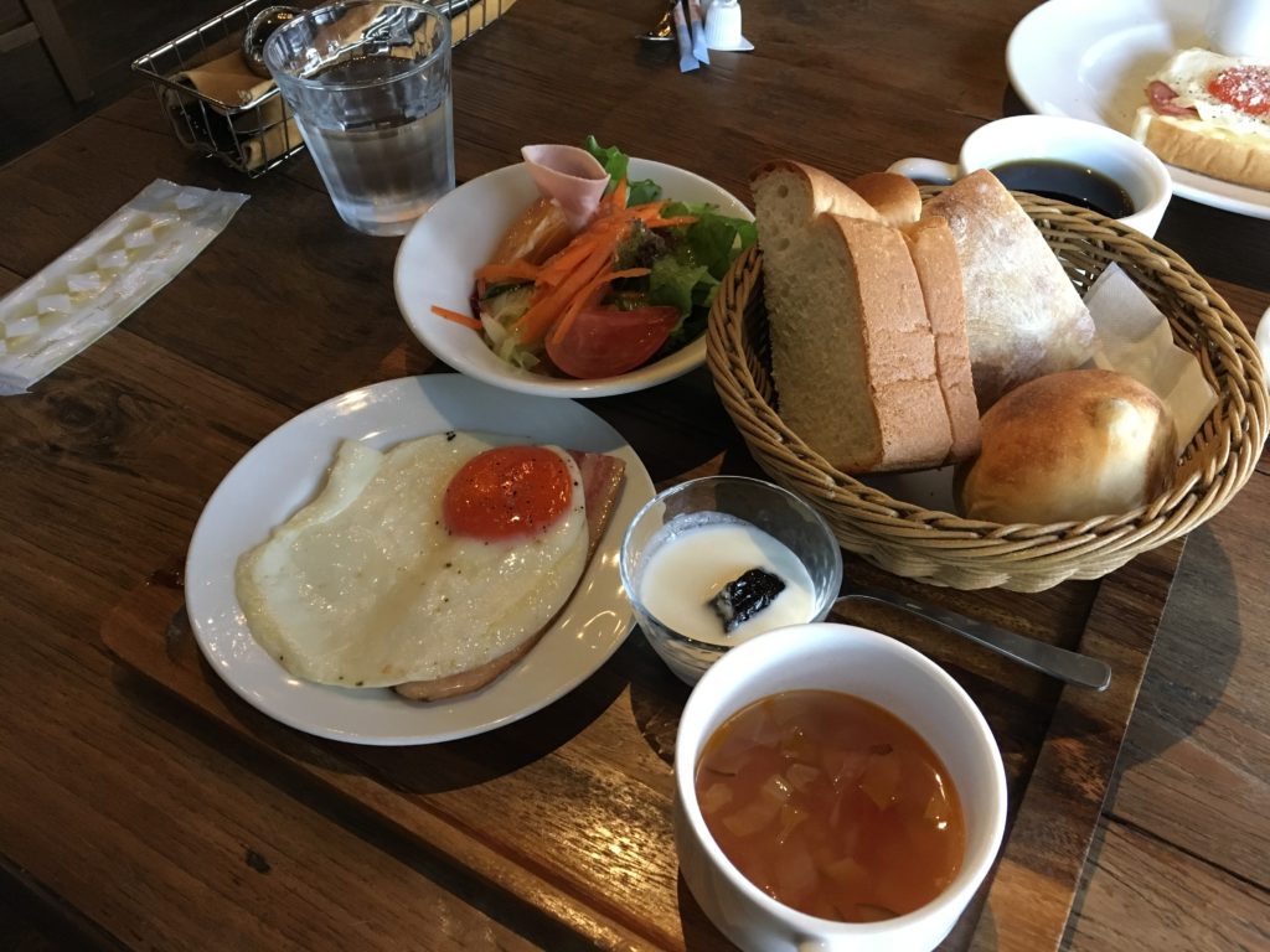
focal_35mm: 29
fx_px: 1064
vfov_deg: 48.2
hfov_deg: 61.7
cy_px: 476
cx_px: 635
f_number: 2.2
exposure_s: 1/30
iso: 200
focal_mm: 4.15
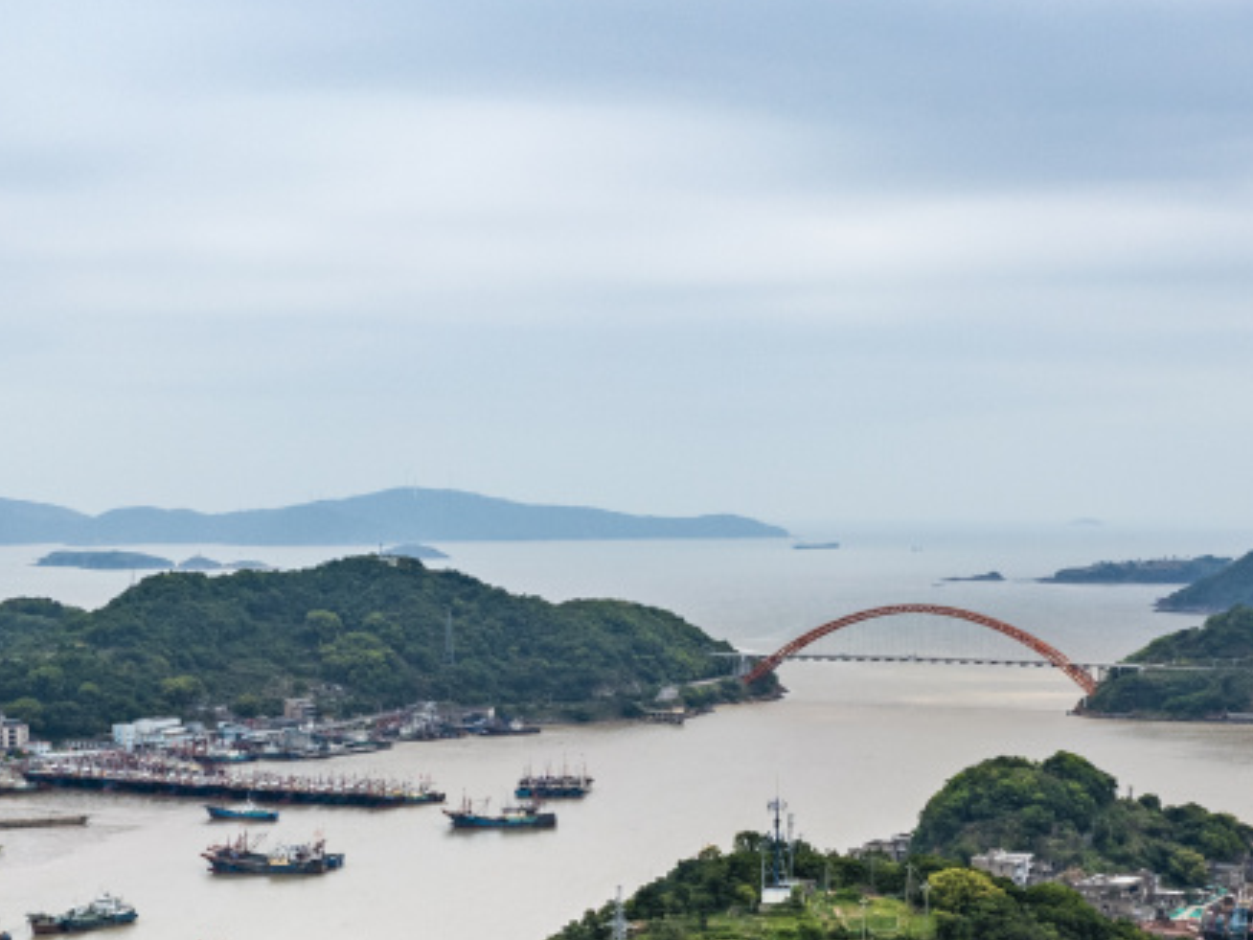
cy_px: 760
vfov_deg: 19.7
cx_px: 560
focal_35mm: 74
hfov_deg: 26.3
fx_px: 2679
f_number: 7.1
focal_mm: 10.26
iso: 100
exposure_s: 1/1250
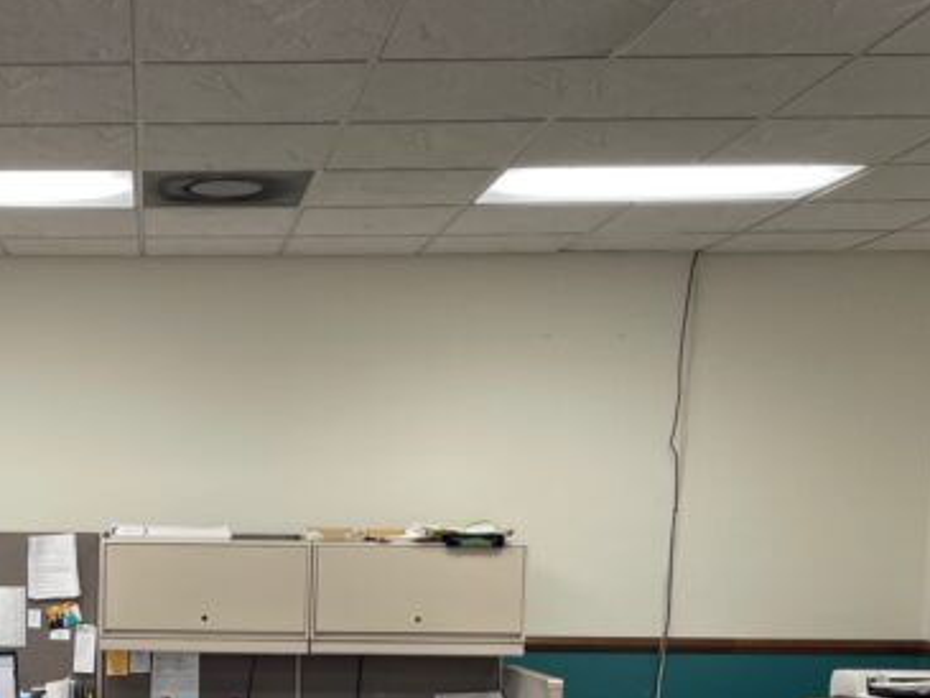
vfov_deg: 24.7
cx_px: 79
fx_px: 1532
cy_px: 670
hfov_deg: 32.0
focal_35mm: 57
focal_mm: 4.2
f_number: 1.6
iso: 64
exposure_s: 1/60
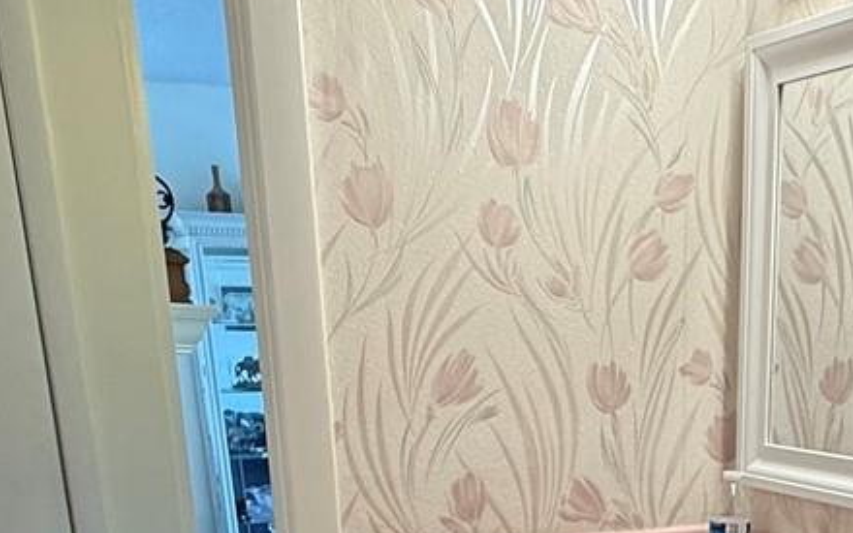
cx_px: 677
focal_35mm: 54
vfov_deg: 20.6
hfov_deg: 36.3
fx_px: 1255
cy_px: 791
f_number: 2.2
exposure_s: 1/120
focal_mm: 2.22
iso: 160
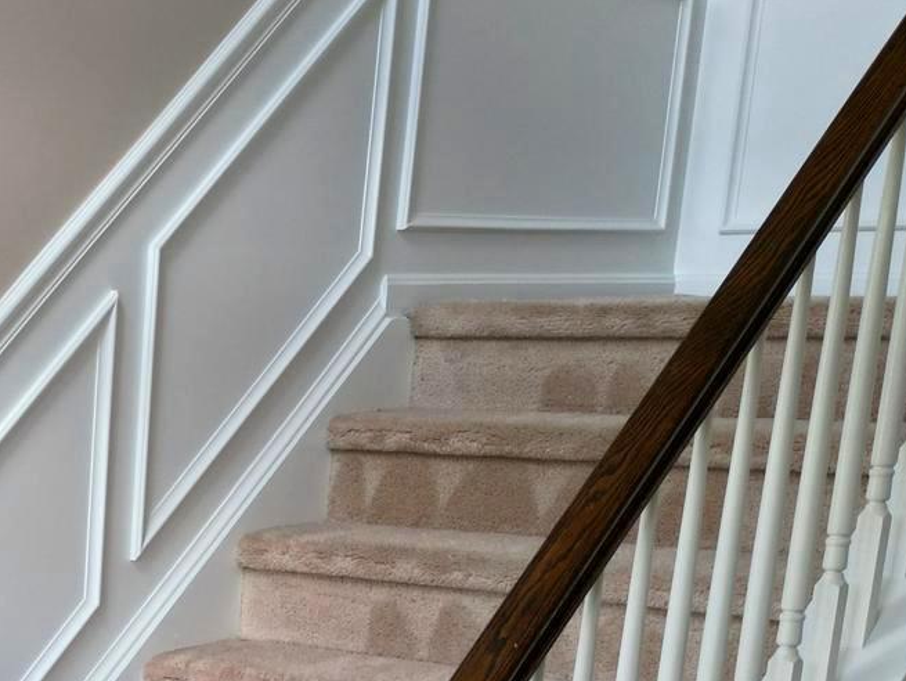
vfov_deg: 18.3
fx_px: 1964
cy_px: 883
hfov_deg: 22.8
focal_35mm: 75
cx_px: -313
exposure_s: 1/90
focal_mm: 6.72
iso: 130
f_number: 1.7
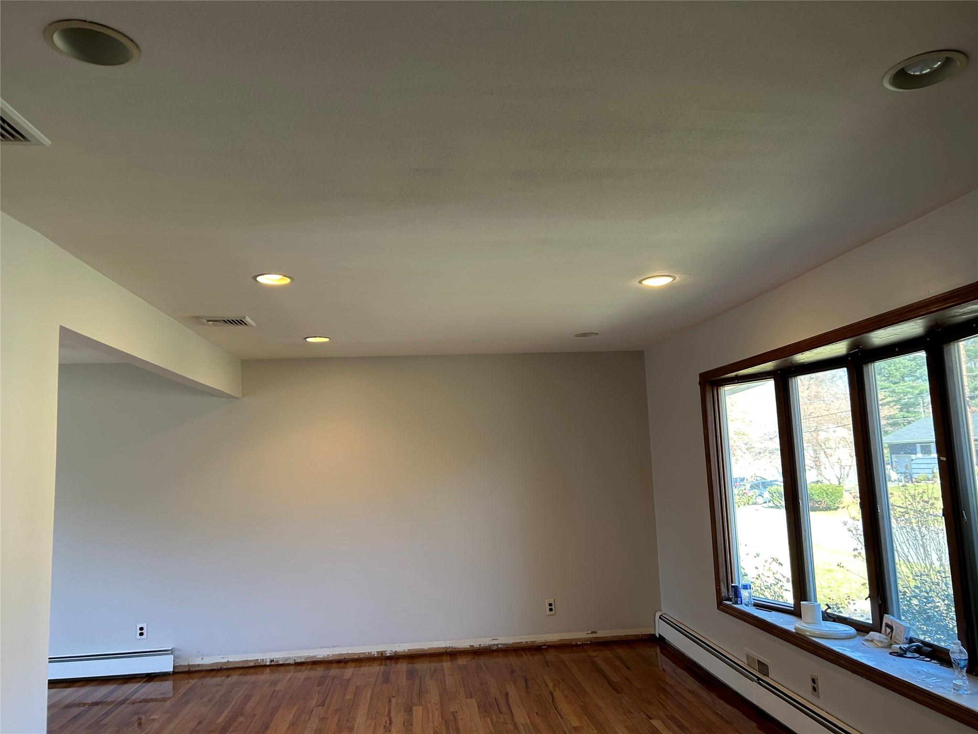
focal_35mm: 26
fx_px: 735
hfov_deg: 67.3
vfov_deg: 53.1
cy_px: 367
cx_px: 489
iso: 80
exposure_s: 1/60
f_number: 1.5
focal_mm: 5.7
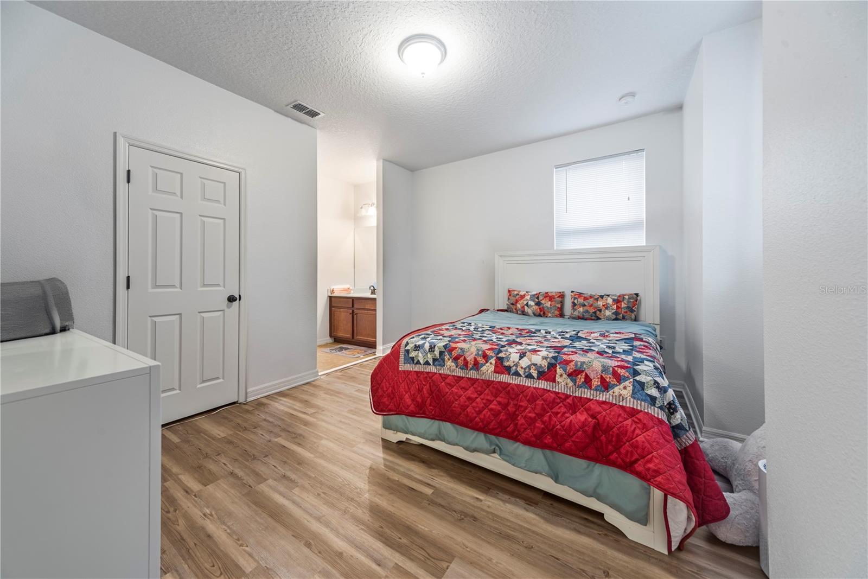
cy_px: 290
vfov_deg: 90.0
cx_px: 434
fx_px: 289
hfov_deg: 112.6
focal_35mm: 12
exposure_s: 6
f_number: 8
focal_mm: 12
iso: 125
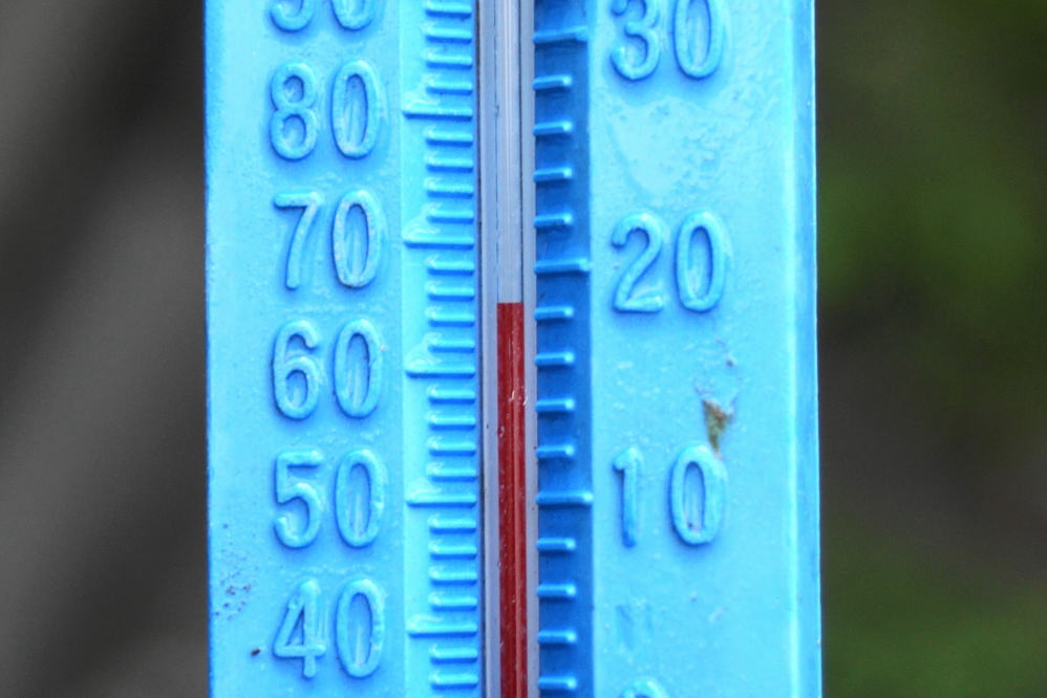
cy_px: 349
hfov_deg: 22.6
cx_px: 524
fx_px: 2618
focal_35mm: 90
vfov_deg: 15.2
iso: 160
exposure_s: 1/100
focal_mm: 60
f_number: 5
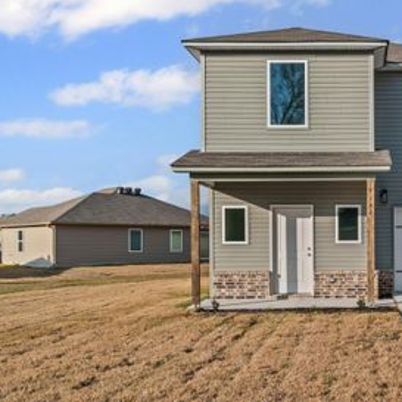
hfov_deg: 37.3
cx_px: 367
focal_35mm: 42
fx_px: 552
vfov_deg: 39.8
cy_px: 244
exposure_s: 1/125
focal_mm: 18
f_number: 9
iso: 250
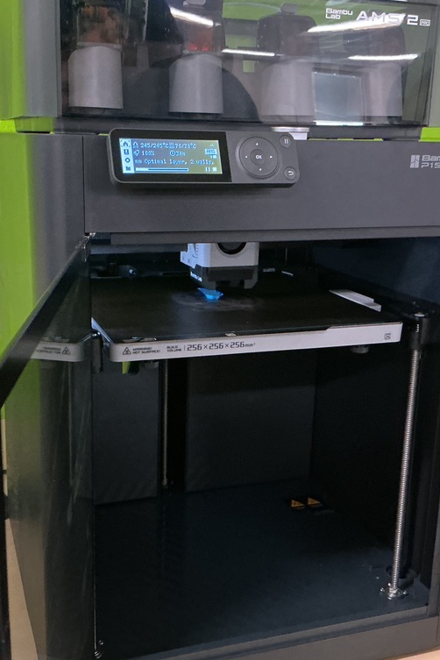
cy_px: 334
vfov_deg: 47.4
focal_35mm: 41
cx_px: 188
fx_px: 752
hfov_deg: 32.6
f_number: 1.8
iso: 250
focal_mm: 3
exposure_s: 1/60
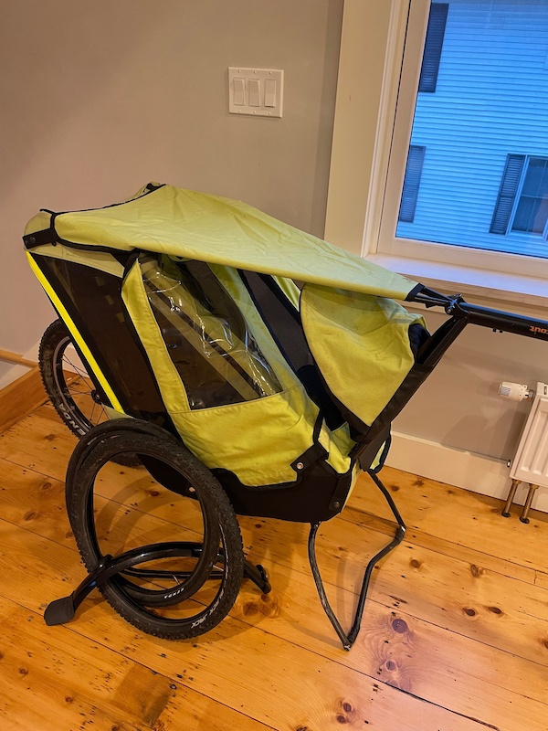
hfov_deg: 53.1
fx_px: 549
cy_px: 366
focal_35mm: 26
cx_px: 274
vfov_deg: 67.3
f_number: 1.6
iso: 400
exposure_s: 1/60
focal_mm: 4.2
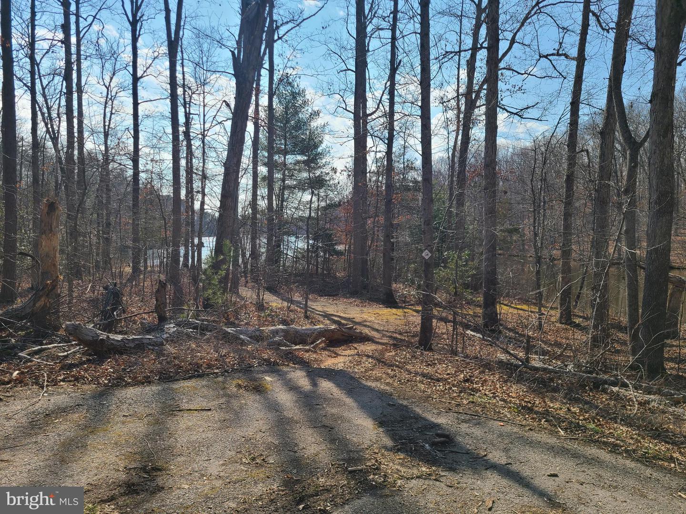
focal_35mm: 26
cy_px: 257
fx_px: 515
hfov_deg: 67.3
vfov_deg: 53.1
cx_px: 343
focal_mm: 5.4
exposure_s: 1/2600
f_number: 1.8
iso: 40
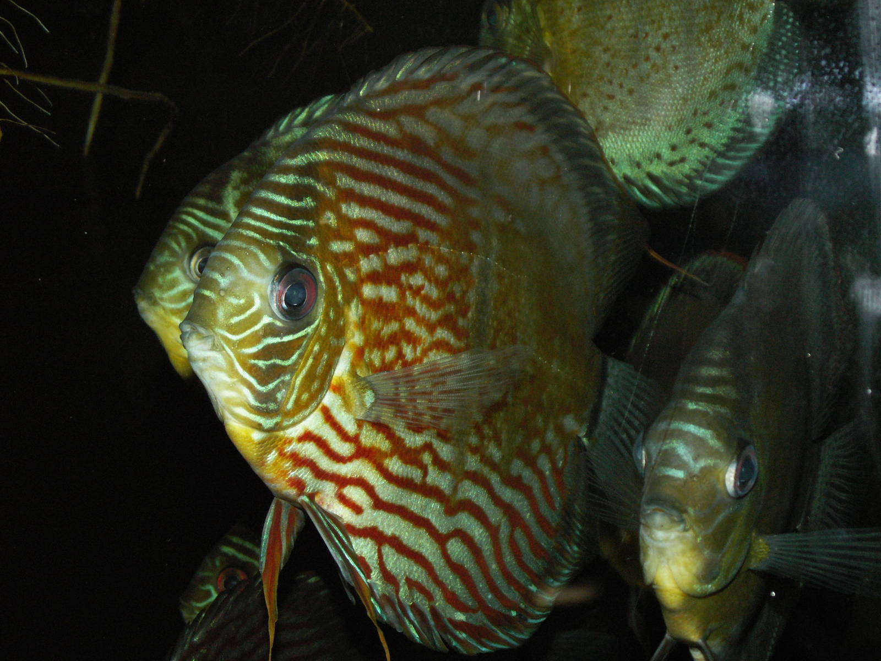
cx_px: 440
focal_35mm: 62
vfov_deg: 23.7
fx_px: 1578
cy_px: 330
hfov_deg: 31.2
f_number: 3.2
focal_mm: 10.28
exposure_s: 1/40
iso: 160
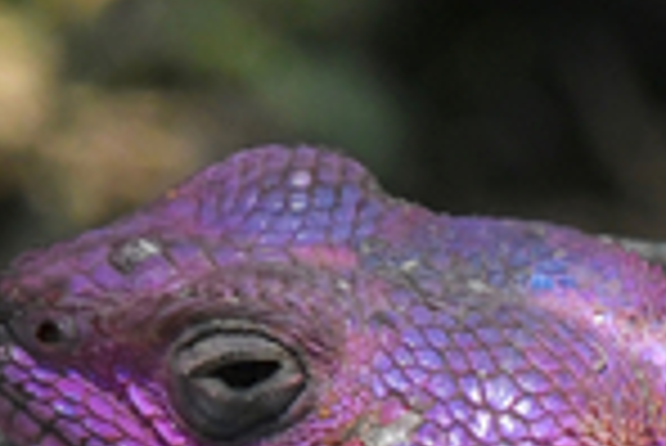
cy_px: 856
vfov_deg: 1.1
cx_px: 968
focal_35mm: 1217
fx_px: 22536
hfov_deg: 1.7
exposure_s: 1/1000
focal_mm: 300
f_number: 16
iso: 1800
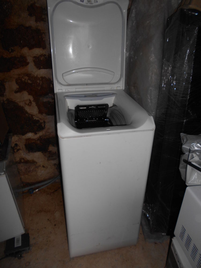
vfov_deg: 67.3
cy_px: 134
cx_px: 100
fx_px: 201
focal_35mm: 26
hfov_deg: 53.1
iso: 80
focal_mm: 4.6
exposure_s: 1/25
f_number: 3.2
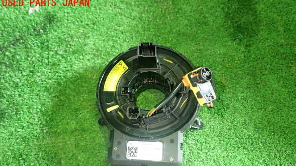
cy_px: 108
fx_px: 275
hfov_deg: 56.6
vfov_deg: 33.4
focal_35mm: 35
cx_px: 148
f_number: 2.4
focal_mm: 5.79
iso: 400
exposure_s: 1/30
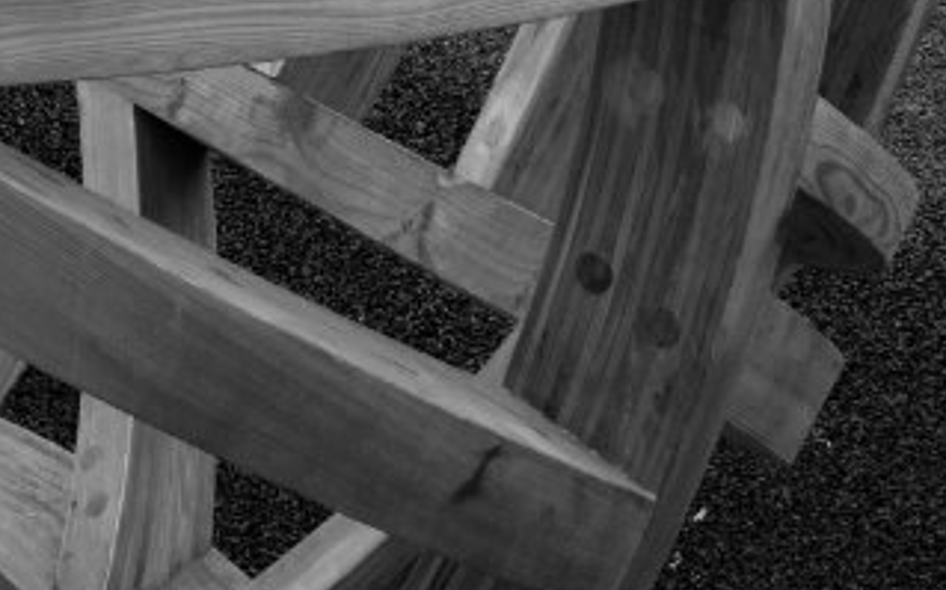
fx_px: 4896
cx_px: -804
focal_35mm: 190
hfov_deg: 10.3
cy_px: -922
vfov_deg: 6.5
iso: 400
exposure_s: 1/250
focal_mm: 22
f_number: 8
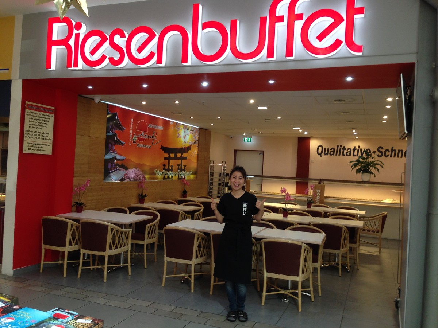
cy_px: 164
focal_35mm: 33
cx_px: 219
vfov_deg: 42.9
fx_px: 418
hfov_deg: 55.4
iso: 64
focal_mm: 4.12
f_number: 2.4
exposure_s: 1/20
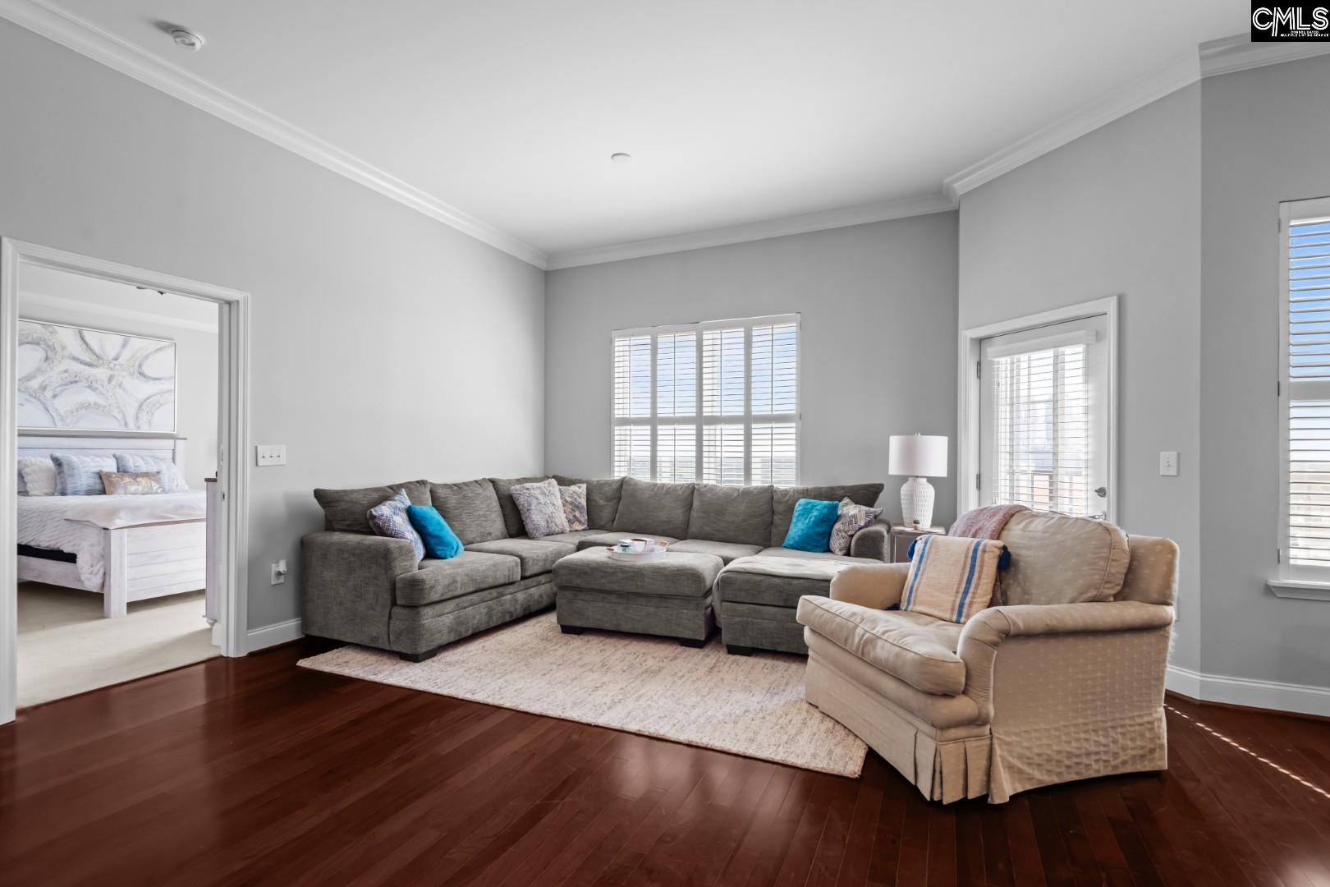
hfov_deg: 96.7
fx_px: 591
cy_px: 444
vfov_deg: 73.7
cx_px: 665
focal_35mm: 16
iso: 400
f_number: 7.1
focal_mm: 16
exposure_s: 1/8
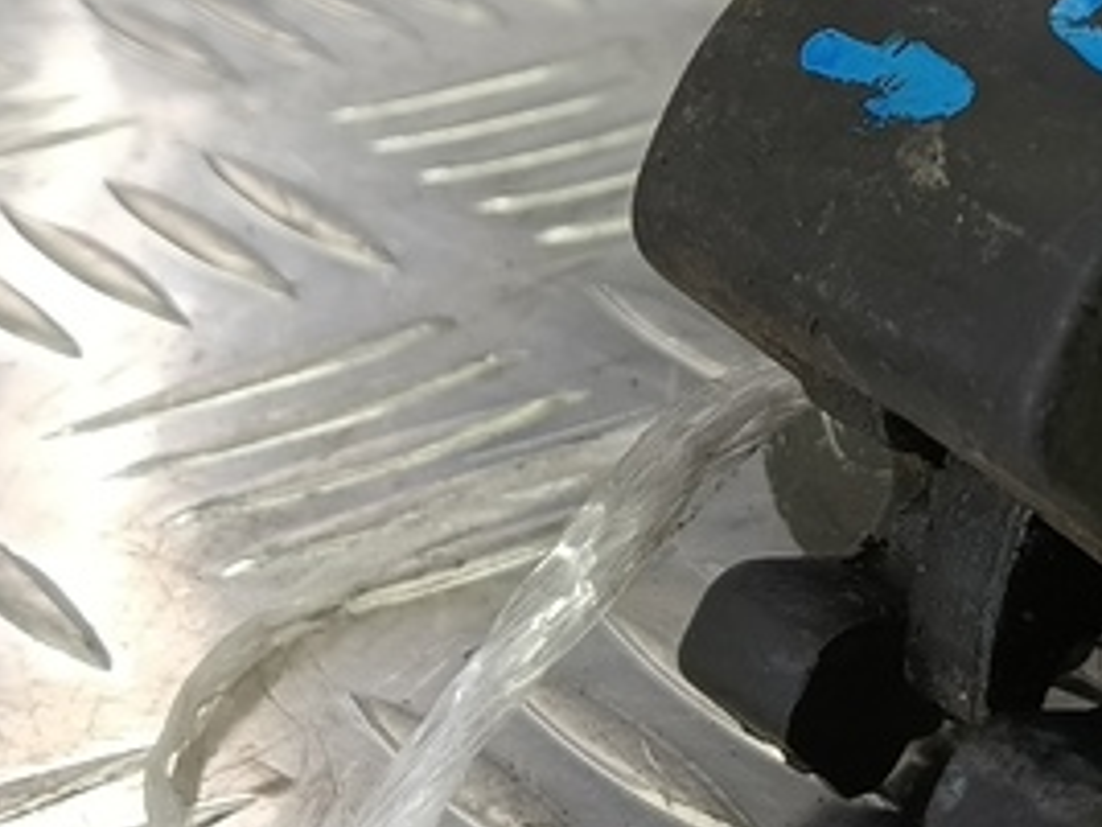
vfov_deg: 16.8
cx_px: 1242
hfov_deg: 21.0
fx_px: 2801
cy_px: 370
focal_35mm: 88
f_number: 1.6
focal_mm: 4.11
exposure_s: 1/50
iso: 124
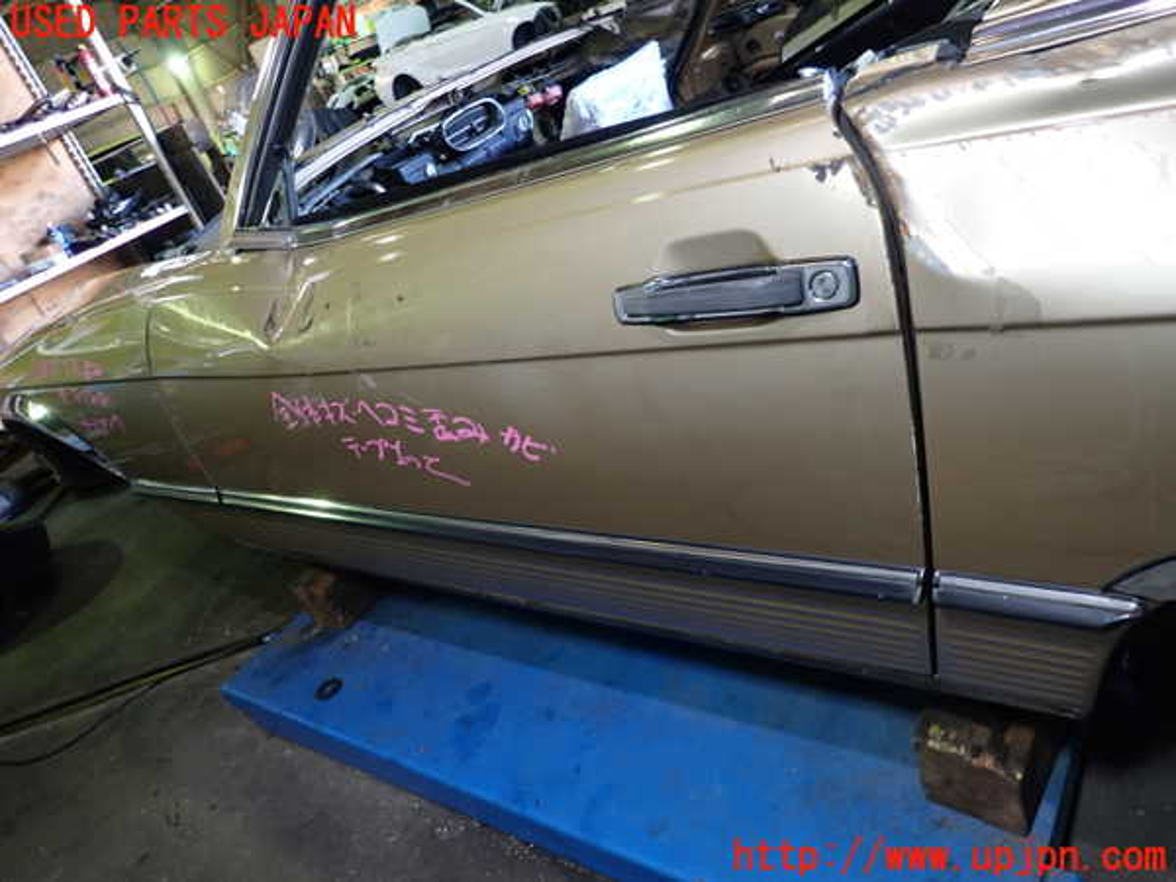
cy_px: 441
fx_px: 849
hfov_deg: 69.4
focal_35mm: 25
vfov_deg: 54.9
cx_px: 588
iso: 200
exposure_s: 1/30
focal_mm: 4.5
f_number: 2
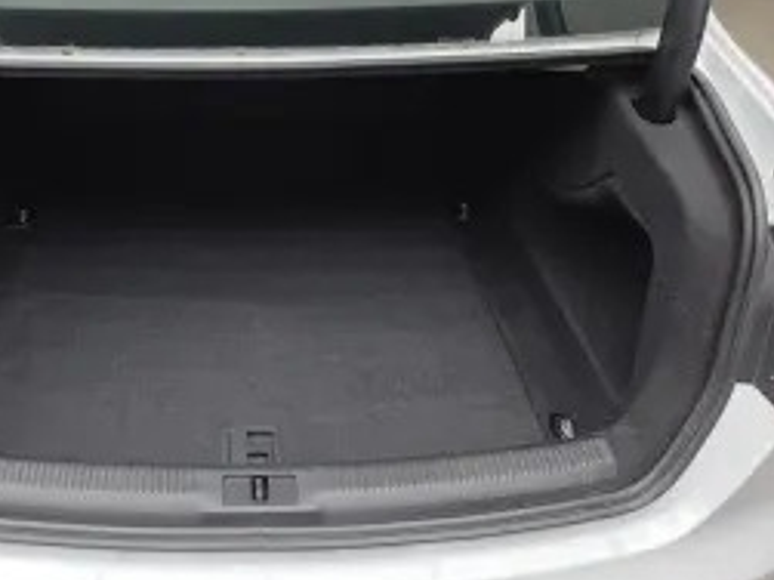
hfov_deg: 54.1
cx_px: 247
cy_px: 250
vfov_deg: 42.8
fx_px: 738
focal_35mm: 33
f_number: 1.7
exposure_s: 1/100
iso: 40
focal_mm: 6.25
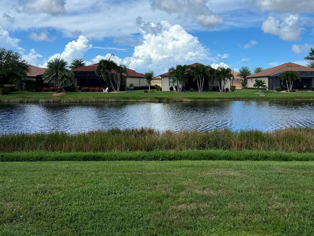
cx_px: 222
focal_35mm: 37
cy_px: 91
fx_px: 336
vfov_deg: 38.5
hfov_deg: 48.8
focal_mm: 5.7
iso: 50
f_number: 1.5
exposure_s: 1/5882
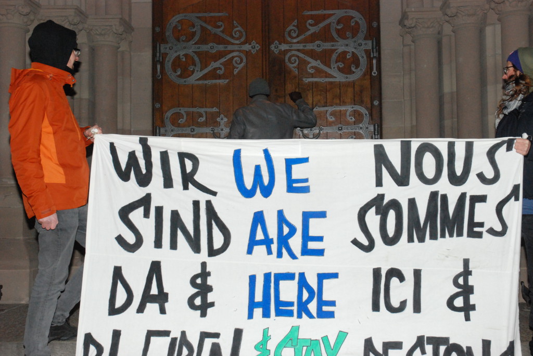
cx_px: 266
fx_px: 645
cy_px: 178
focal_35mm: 44
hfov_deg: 44.9
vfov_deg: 30.9
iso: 1600
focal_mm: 29
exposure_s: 1/60
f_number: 8
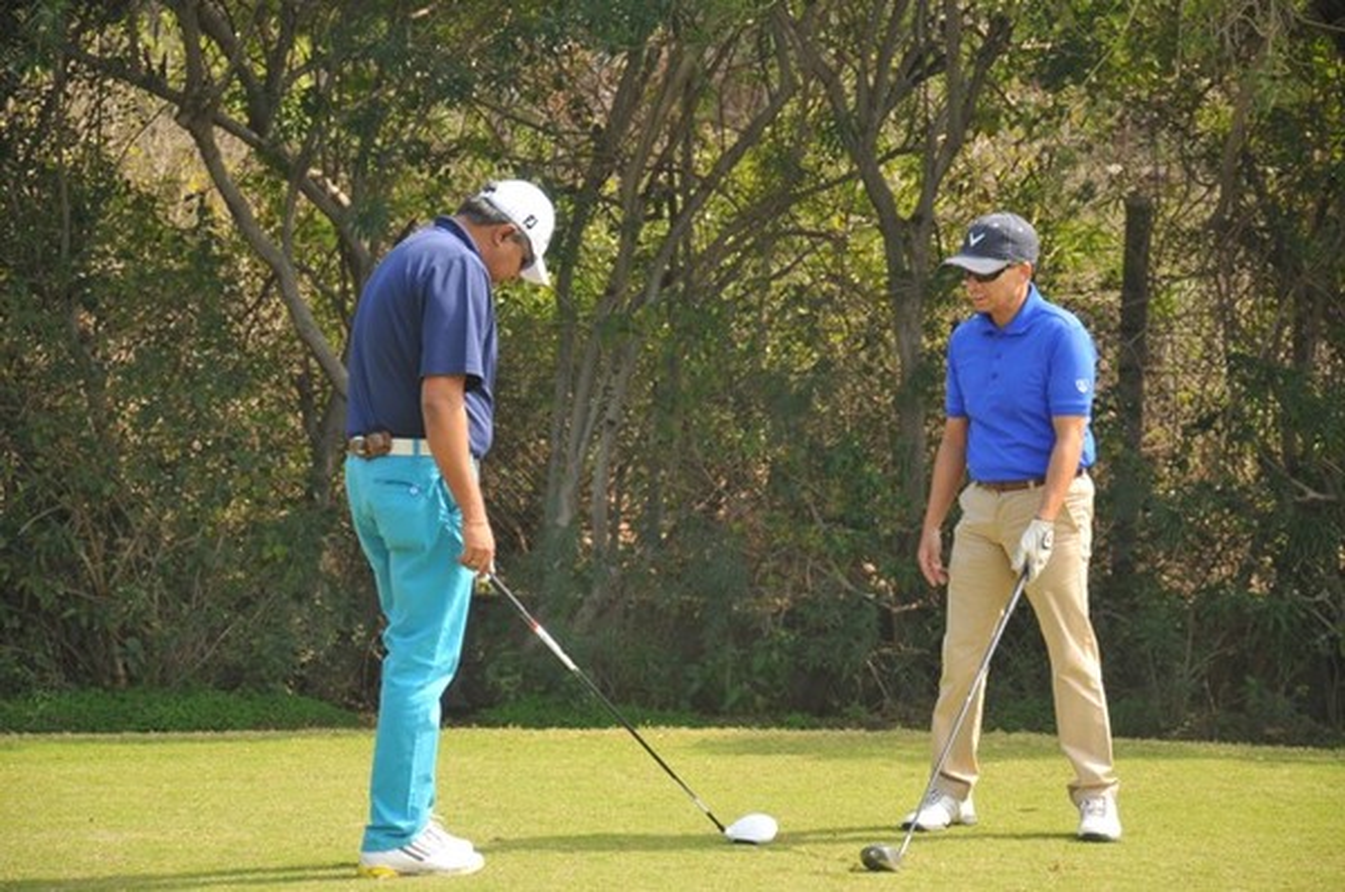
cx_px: 672
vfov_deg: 10.7
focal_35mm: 128
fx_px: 4756
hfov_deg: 16.1
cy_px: 446
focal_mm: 85
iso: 200
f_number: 5.6
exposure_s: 1/250
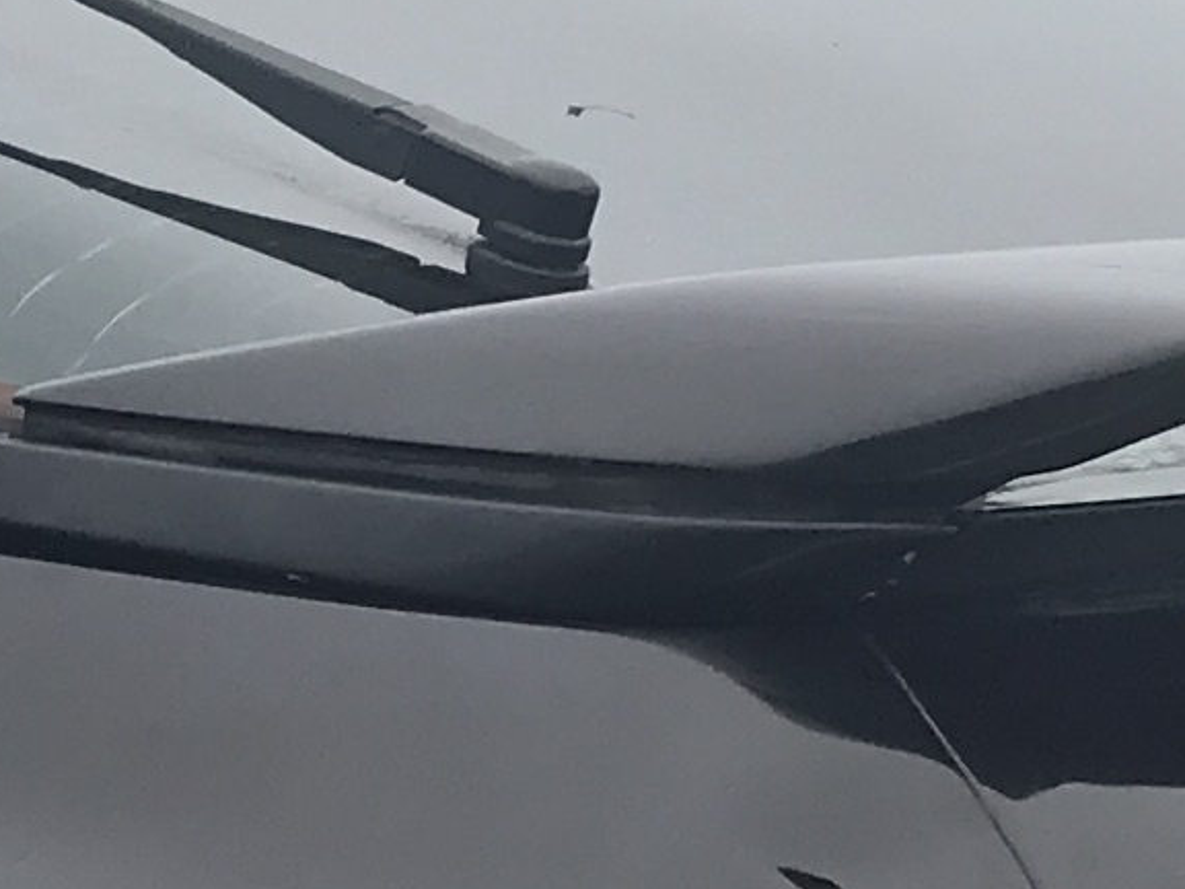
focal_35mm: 196
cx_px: -541
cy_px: 1074
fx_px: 6710
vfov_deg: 7.5
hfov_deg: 9.8
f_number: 1.8
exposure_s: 1/674
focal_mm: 3.99
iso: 20
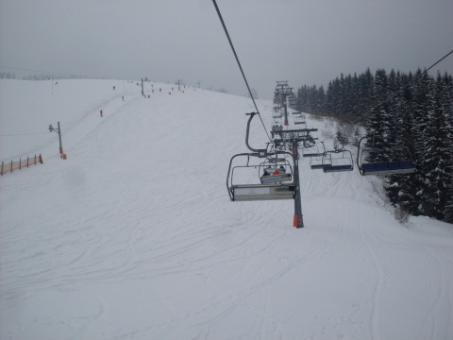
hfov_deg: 49.0
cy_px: 170
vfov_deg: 37.7
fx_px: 497
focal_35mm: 38
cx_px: 226
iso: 80
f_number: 8.4
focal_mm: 6.3
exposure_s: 1/350
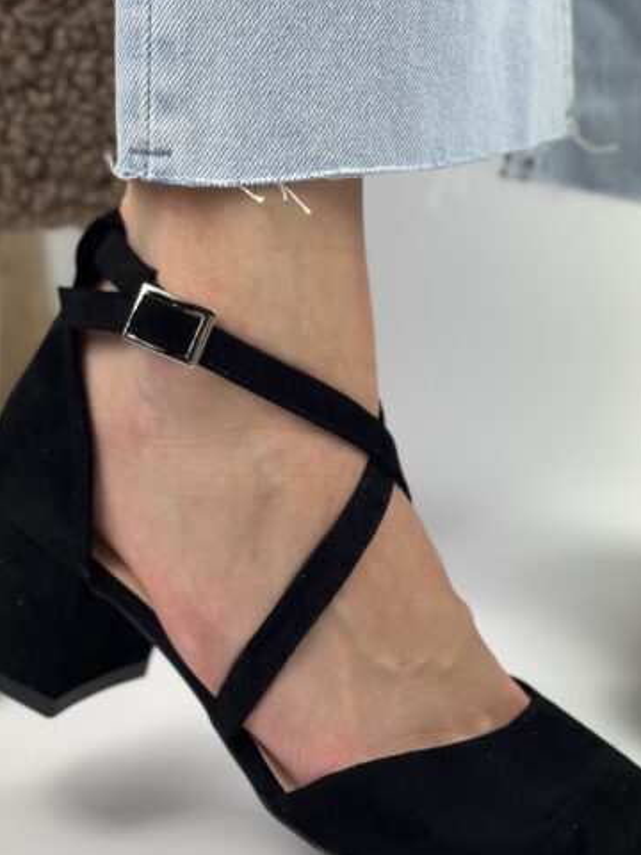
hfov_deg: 18.3
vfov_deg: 24.4
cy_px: 349
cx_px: 474
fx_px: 1975
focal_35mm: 80
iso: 80
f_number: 1.78
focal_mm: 6.86
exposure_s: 1/1212
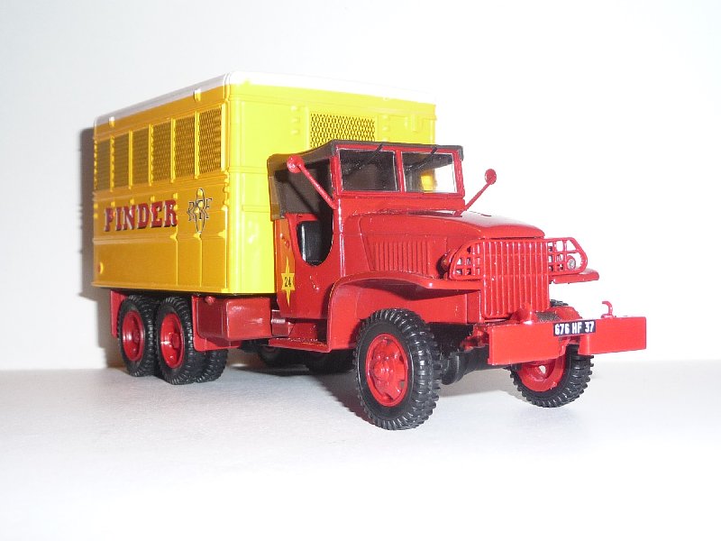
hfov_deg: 38.2
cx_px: 360
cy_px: 270
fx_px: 1041
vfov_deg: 29.1
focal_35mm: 50
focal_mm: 5
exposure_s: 1/30
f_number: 3.4
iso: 100
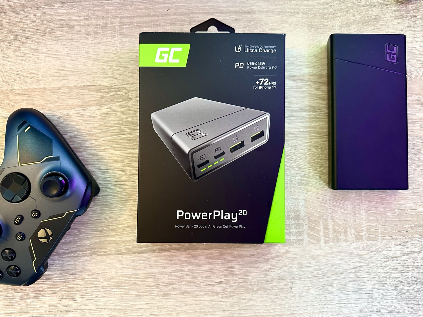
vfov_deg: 56.8
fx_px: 293
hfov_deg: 71.6
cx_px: 212
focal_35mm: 24
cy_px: 158
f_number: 1.78
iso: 500
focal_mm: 6.86
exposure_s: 1/59
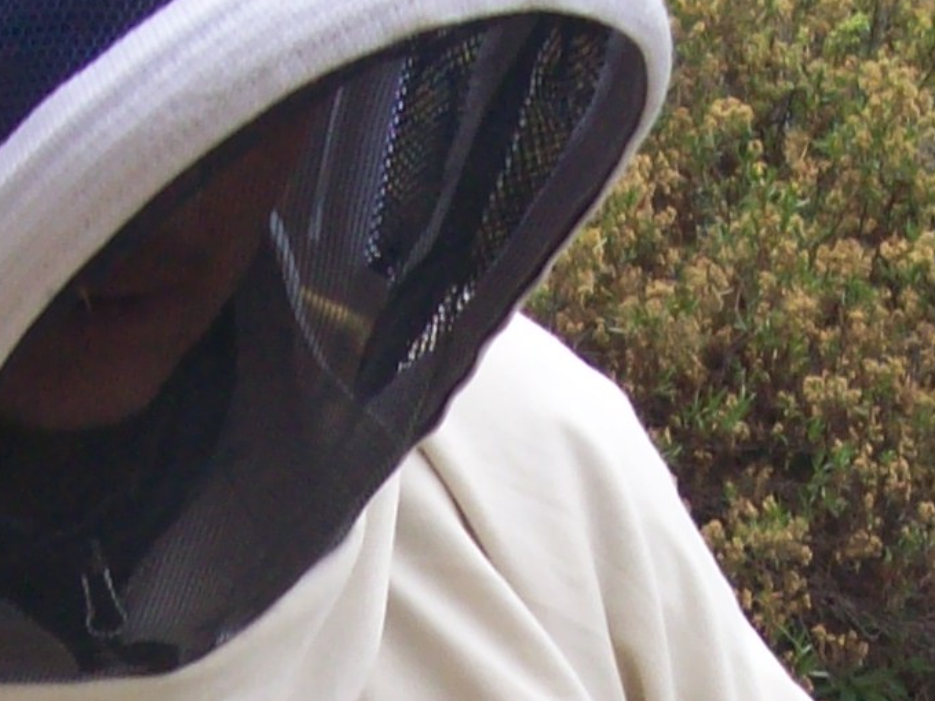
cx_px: 471
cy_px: 1066
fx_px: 4078
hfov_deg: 13.1
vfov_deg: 9.5
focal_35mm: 151
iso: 80
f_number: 2.7
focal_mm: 6
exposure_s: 1/311
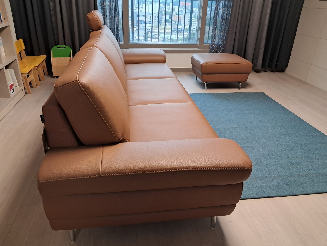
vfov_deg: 51.4
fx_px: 255
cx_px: 164
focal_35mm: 27
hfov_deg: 65.3
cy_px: 123
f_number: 1.8
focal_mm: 4
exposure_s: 1/50
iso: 250
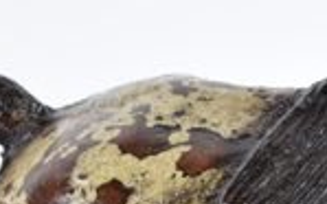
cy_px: 299
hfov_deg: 5.8
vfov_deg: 3.6
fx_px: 3209
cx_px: 259
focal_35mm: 360
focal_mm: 55
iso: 400
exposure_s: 1/125
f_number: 5.6
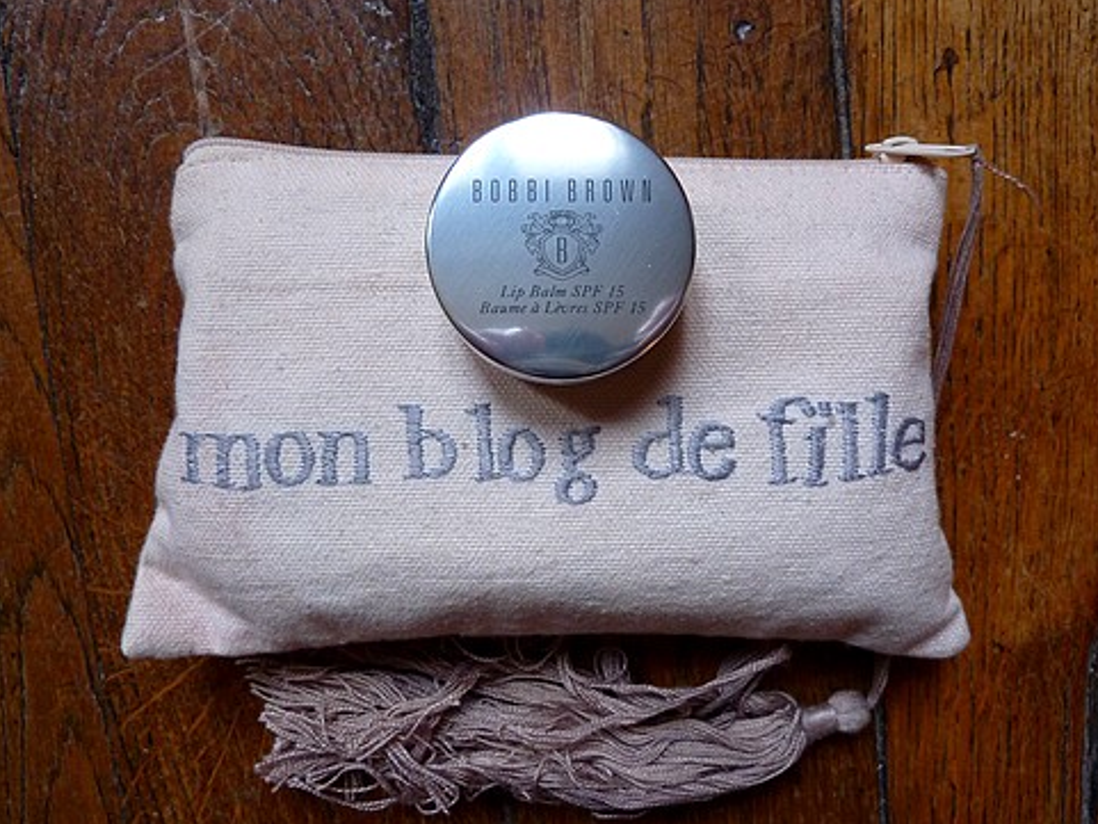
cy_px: 421
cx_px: 568
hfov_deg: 67.3
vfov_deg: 53.1
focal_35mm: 26
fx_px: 825
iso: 200
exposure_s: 1/30
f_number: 3.3
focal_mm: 4.1
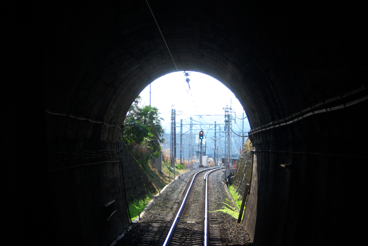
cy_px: 123
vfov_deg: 16.6
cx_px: 184
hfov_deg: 24.6
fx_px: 844
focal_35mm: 82
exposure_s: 1/180
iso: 100
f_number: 4.5
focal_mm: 55
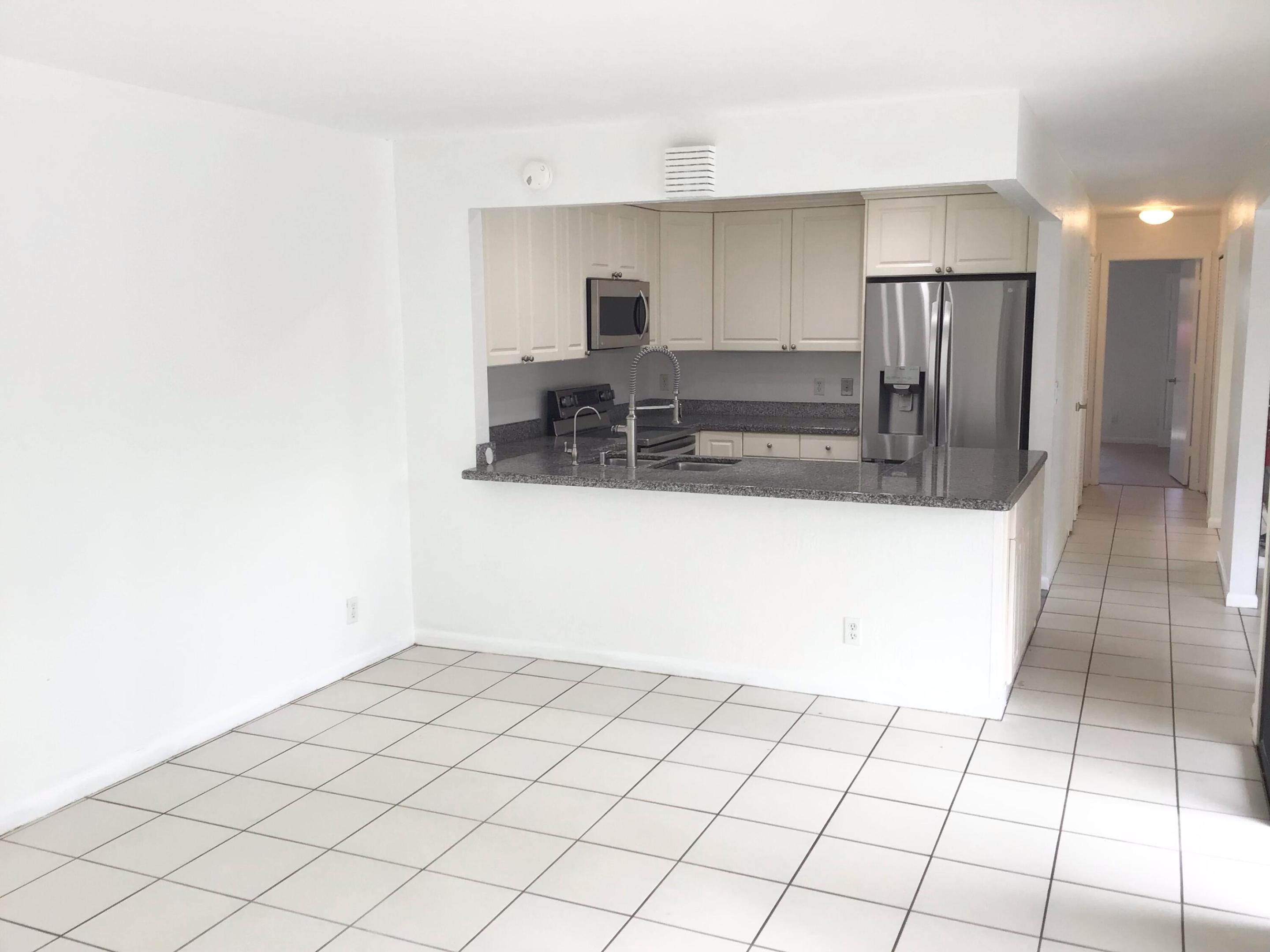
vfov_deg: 45.4
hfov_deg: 58.4
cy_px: 476
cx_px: 635
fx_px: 1137
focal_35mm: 31
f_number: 2.4
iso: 25
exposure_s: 1/60
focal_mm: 3.3
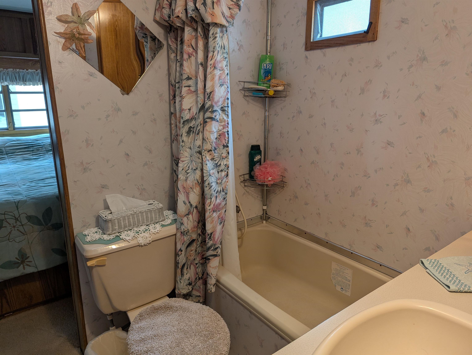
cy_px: 178
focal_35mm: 24
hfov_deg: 71.5
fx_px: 328
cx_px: 236
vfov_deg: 56.9
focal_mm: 6.81
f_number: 1.85
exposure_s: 1/24
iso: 61
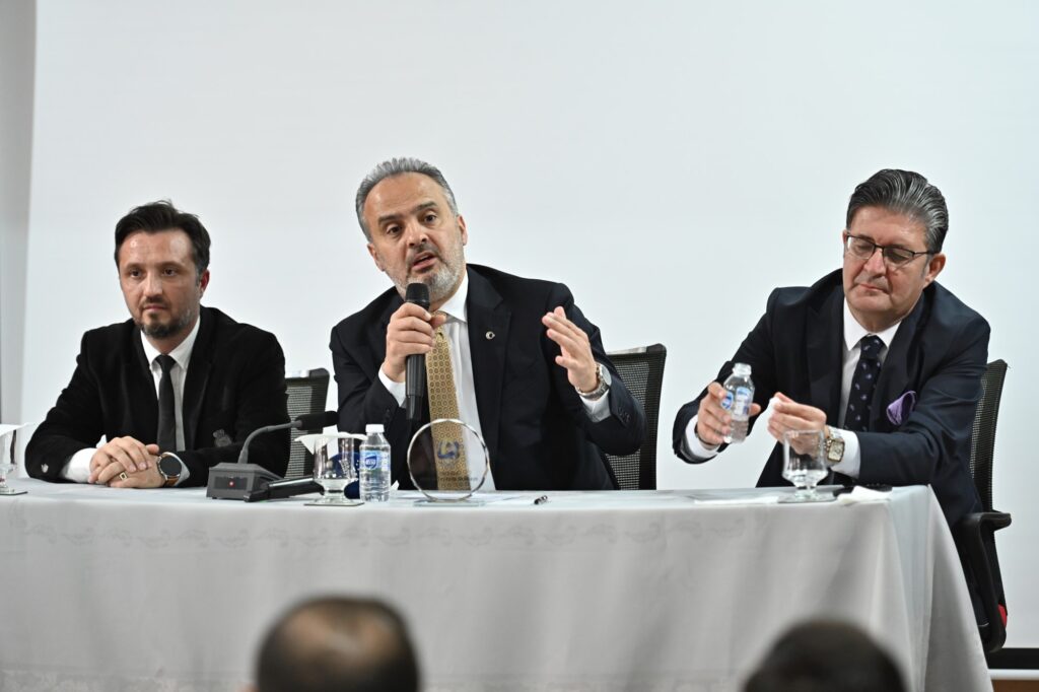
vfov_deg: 10.5
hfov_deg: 15.8
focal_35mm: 130
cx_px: 520
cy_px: 346
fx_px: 3751
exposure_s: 1/160
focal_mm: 130
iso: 1600
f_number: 3.5
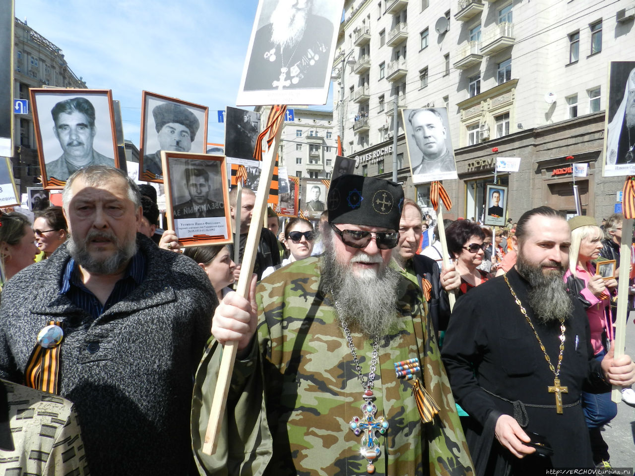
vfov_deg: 58.9
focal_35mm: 23
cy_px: 238
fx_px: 422
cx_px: 318
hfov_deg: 73.9
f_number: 4
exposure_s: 1/800
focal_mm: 4
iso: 160
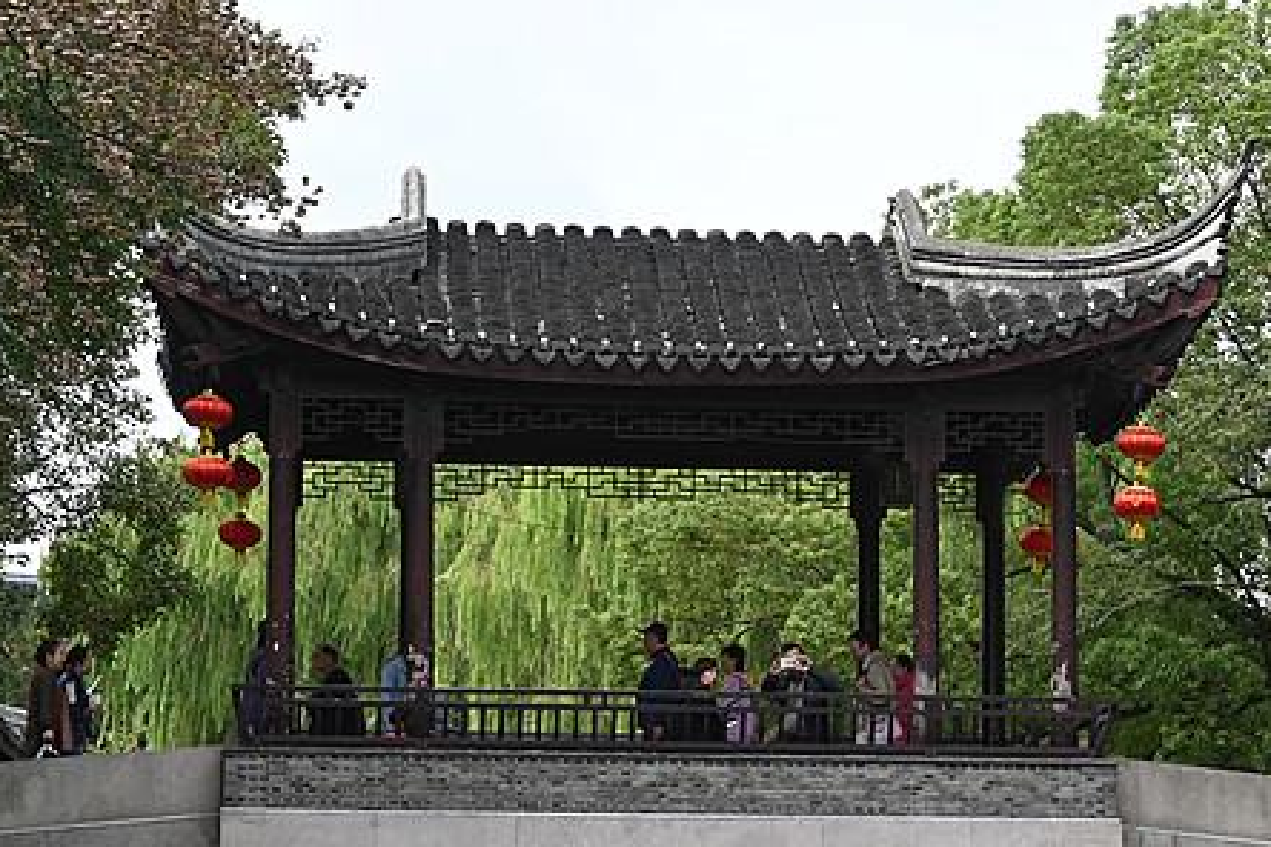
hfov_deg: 15.2
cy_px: 625
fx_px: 4766
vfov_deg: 10.1
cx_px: 678
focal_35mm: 135
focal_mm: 50
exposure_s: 1/250
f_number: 6.3
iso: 160
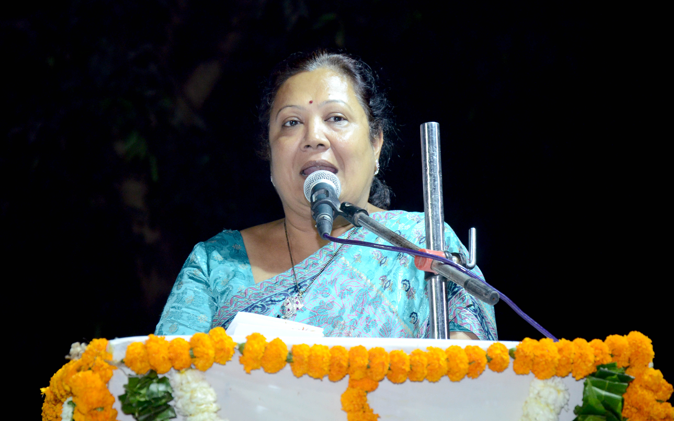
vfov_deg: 8.2
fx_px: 2948
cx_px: 337
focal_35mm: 161
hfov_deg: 13.0
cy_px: 204
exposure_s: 1/200
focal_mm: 105
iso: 2000
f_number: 5.6
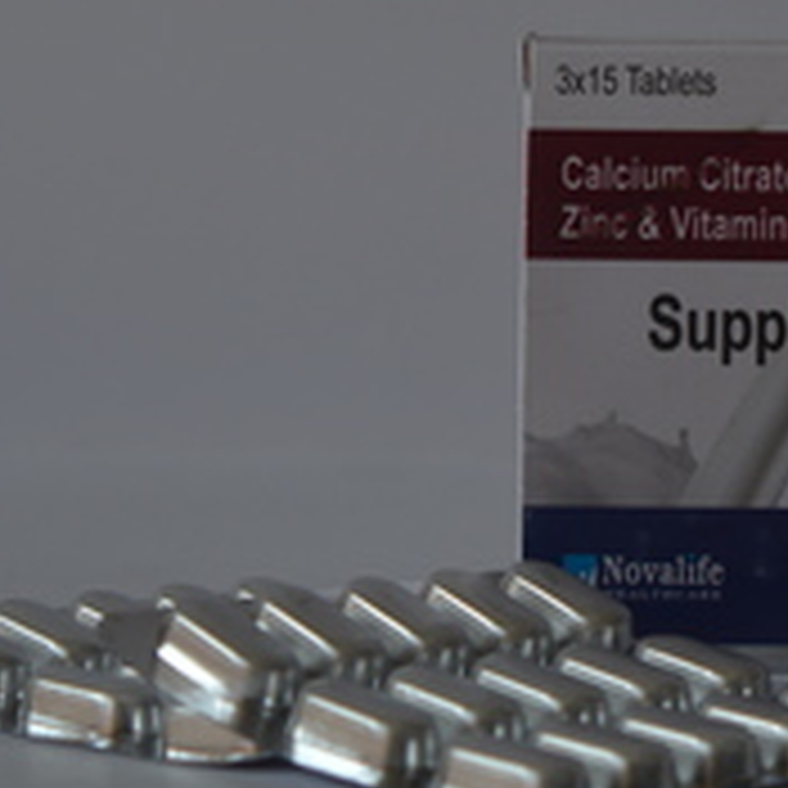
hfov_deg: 8.7
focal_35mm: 200
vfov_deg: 8.7
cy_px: 180
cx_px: 847
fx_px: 5156
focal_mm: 55
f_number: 6.3
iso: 100
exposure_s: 1/100
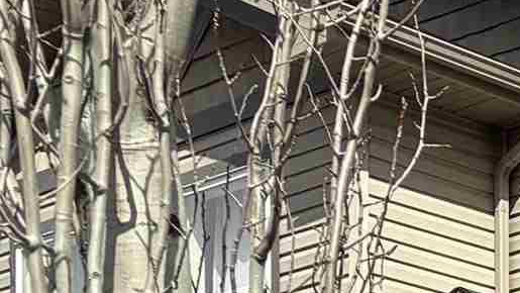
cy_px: 838
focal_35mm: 169
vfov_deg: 6.6
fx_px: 2331
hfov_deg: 11.2
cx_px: 1131
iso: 50
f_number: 1.6
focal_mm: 5.96
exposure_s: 1/3279
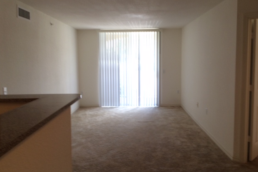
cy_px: 78
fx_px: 222
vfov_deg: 42.3
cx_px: 130
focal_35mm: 31
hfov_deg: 60.3
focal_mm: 4.15
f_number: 2.2
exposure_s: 1/30
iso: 40
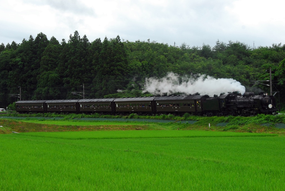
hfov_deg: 24.2
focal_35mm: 84
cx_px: 142
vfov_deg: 16.3
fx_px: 666
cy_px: 96
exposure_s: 1/250
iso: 400
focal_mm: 56
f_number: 9
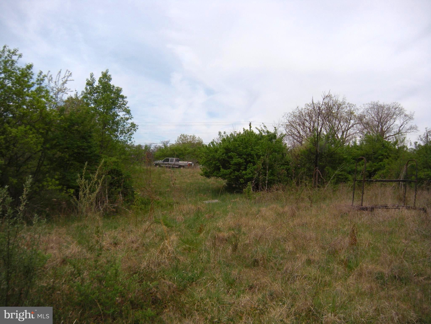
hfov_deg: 52.6
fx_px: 436
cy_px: 162
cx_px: 216
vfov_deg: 40.7
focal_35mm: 35
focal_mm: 5.9
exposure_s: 1/945
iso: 89
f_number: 3.8
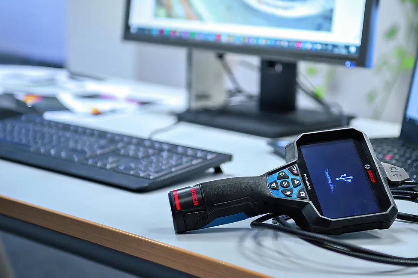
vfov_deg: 14.8
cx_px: 236
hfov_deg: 22.1
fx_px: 1068
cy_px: 110
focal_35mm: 92
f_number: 2.8
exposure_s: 1/60
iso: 1000
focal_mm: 70
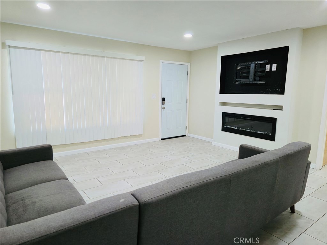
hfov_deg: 73.9
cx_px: 164
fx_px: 217
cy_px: 122
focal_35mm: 23
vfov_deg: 58.9
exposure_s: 1/60
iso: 200
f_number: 1.8
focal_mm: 5.4
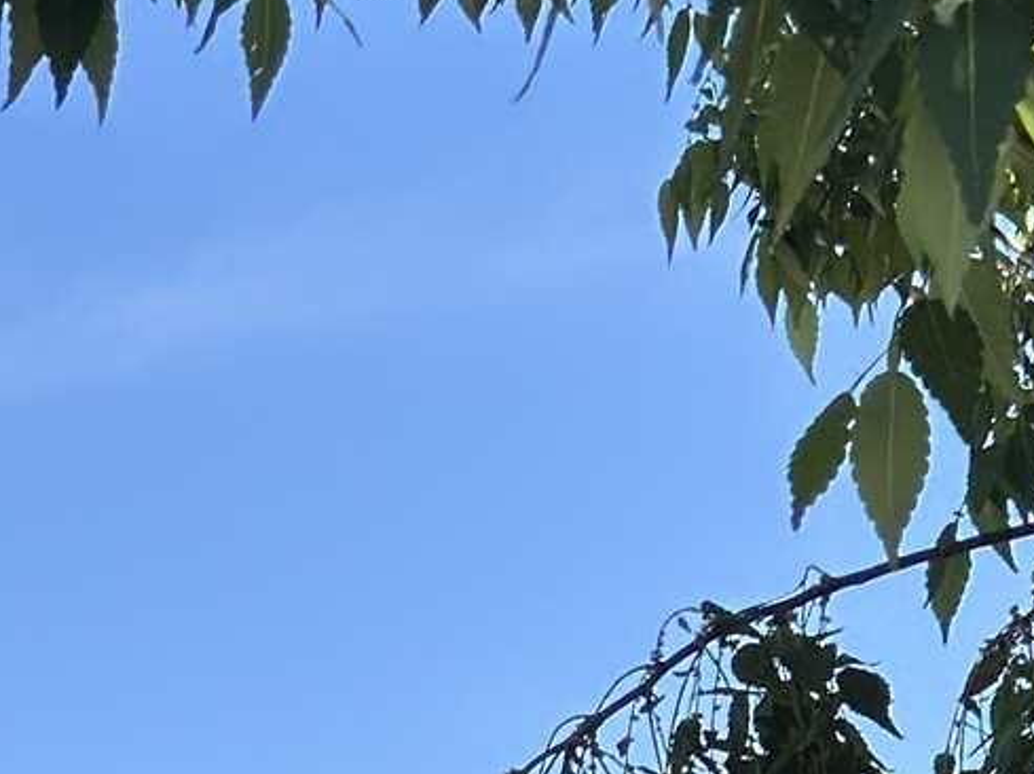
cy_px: 2198
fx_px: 6567
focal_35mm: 220
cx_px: -628
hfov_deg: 8.7
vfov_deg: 6.3
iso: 100
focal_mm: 6.76
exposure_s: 1/1821
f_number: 1.78
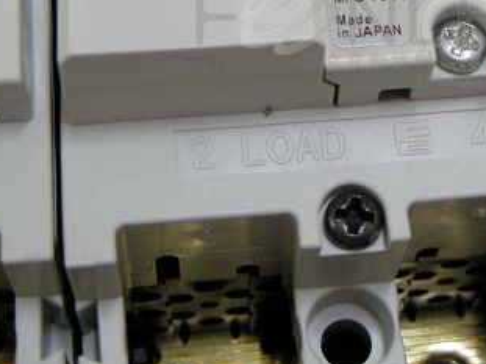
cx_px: 378
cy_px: 30
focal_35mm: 90
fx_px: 1263
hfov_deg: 21.5
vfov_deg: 16.2
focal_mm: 7.5
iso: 200
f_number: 2.7
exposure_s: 1/15
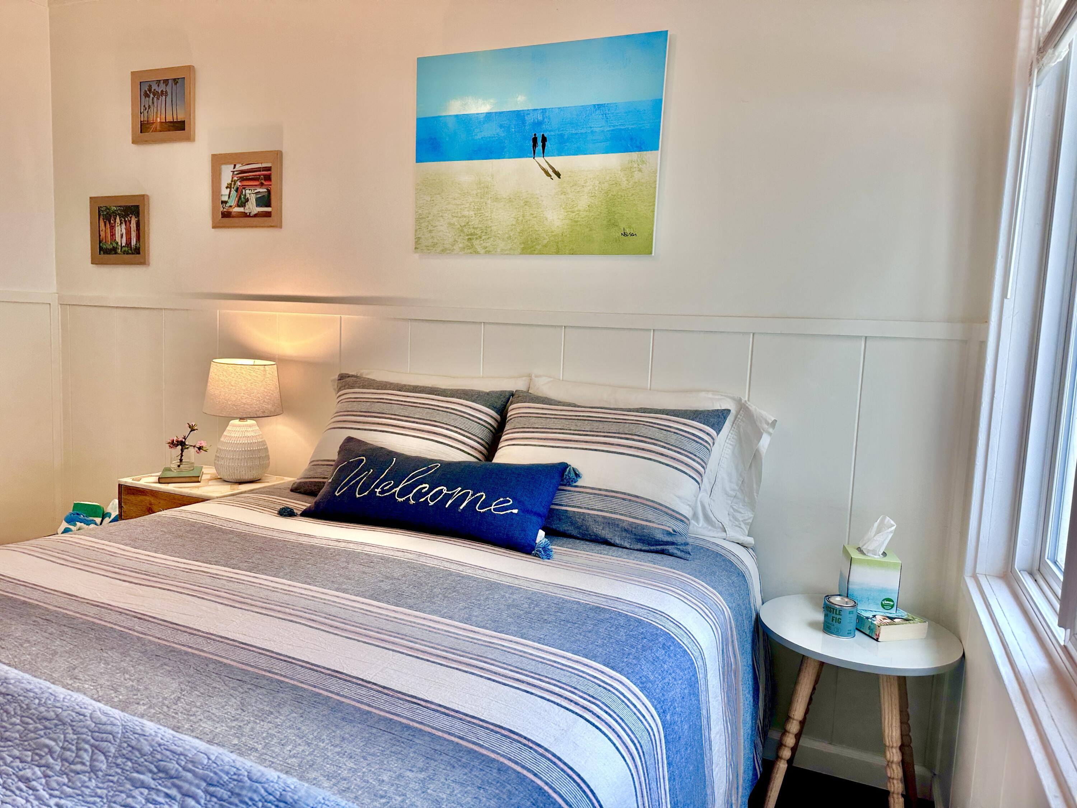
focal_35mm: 24
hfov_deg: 71.6
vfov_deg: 56.8
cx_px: 538
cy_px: 404
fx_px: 747
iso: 125
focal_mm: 6.86
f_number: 1.78
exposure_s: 1/120
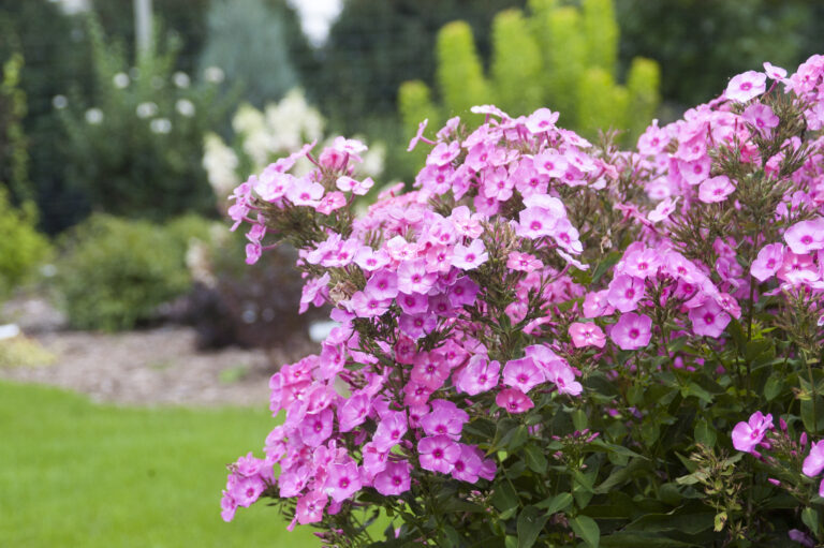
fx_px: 2573
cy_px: 274
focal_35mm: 112
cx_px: 412
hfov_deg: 18.2
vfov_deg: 12.2
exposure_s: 1/800
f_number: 5.6
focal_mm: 75
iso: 400
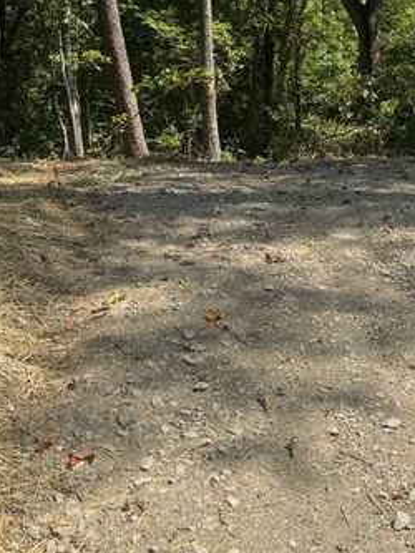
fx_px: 767
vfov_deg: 39.1
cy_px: 179
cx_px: 382
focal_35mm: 48
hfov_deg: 28.9
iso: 80
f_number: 1.78
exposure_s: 1/2506
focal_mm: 6.76
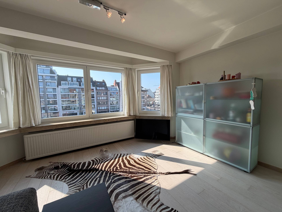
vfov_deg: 85.7
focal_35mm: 14
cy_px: 106
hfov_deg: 102.1
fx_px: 114
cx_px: 141
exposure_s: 1/502
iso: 50
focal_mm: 2.22
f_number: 2.2
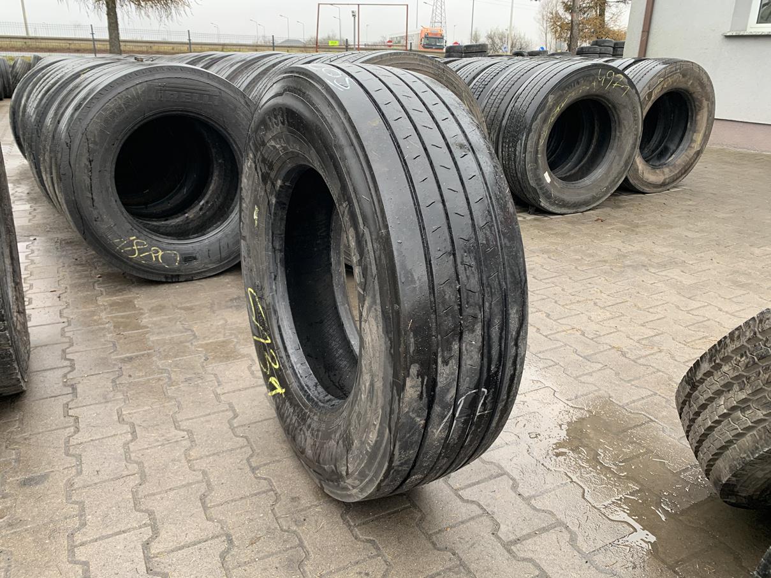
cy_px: 289
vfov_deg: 53.1
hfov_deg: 67.3
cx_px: 386
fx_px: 579
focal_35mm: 26
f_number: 1.8
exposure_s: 1/121
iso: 100
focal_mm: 4.25
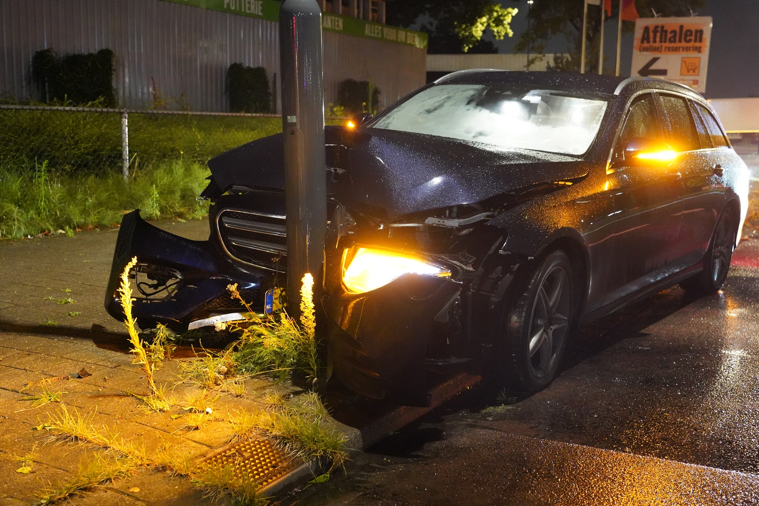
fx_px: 843
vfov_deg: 33.4
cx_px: 380
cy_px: 253
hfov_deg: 48.5
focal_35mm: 40
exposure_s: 1/8
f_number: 4
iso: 12800
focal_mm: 40
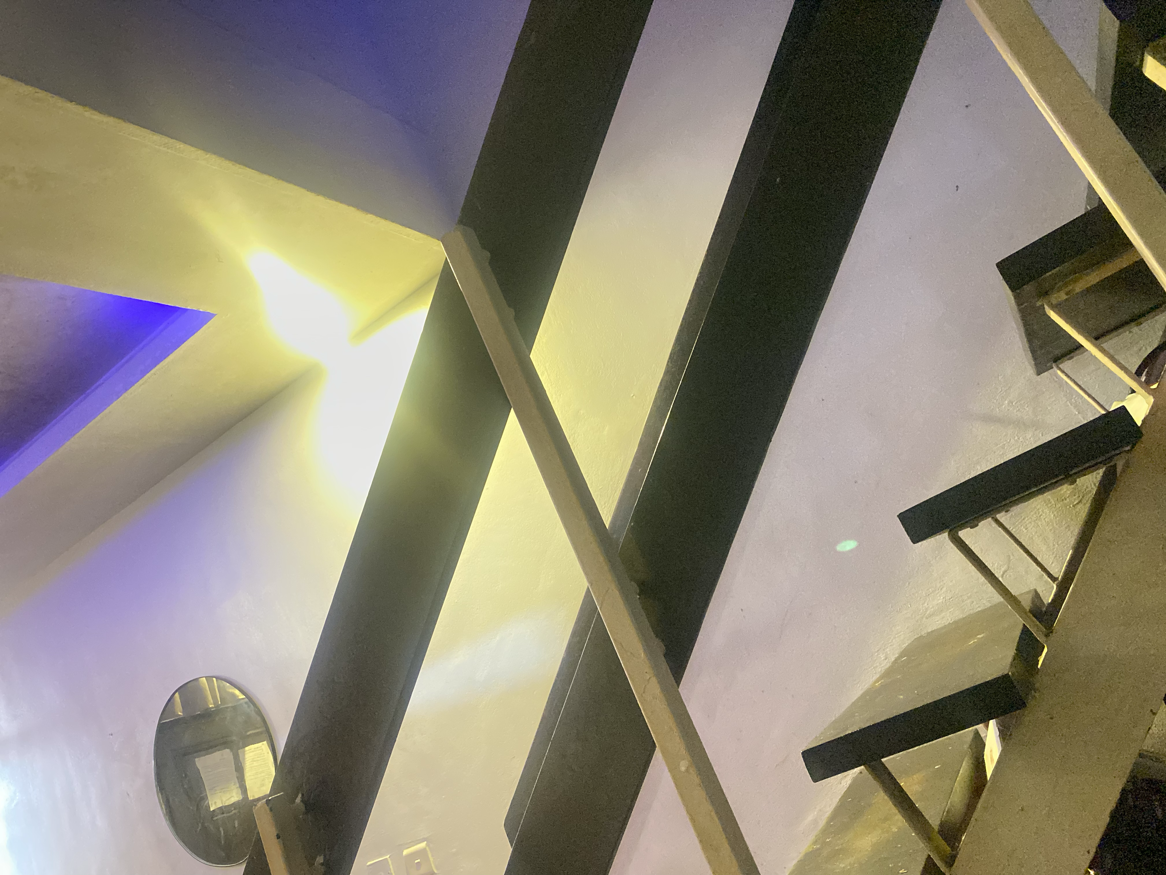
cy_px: 438
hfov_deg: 67.3
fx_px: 876
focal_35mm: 26
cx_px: 583
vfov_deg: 53.1
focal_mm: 4.25
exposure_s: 1/17
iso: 800
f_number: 1.8
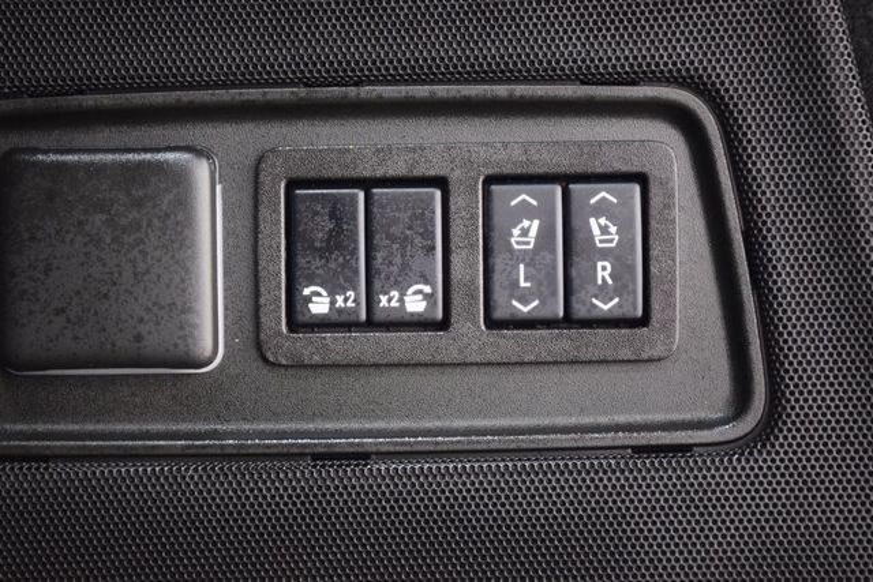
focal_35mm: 93
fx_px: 2256
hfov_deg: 21.9
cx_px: 436
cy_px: 291
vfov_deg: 14.7
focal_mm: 62
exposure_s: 1/6
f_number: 2.8
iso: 1600
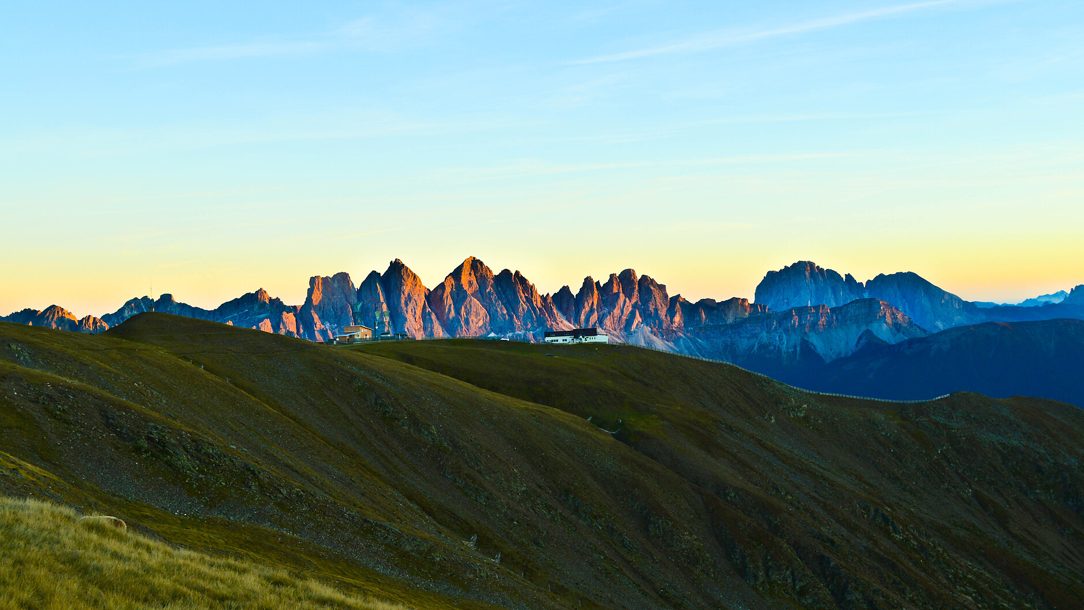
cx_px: 540
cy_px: 248
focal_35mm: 45
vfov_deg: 26.5
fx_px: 1293
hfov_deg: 45.5
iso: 100
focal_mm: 28
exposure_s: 1/25
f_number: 7.1
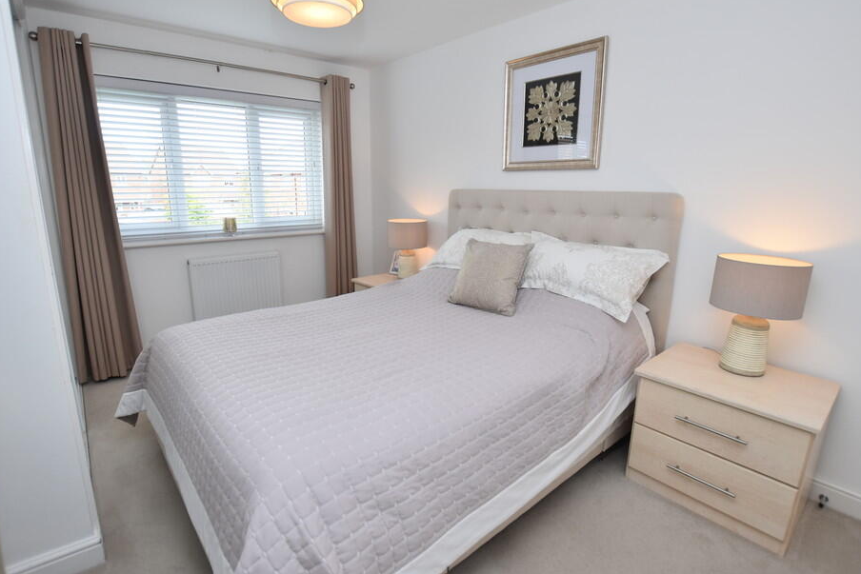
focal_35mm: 17
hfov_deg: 93.2
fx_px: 407
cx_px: 417
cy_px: 283
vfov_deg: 70.5
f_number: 3.5
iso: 400
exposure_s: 1/250
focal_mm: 10
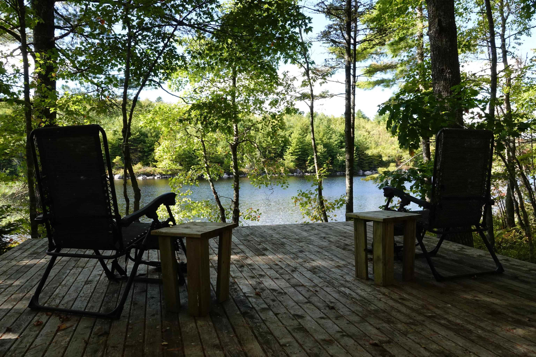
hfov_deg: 67.4
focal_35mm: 27
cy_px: 178
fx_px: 402
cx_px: 268
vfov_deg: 47.9
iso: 640
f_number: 10
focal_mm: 9.99
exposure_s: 1/200
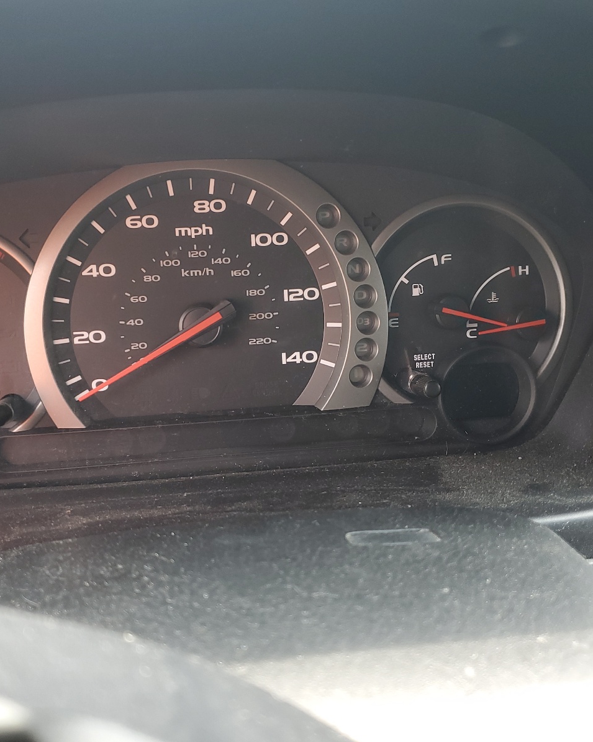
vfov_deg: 52.8
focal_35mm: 34
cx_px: 253
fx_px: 746
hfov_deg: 43.2
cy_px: 372
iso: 58
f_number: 1.5
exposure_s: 1/120
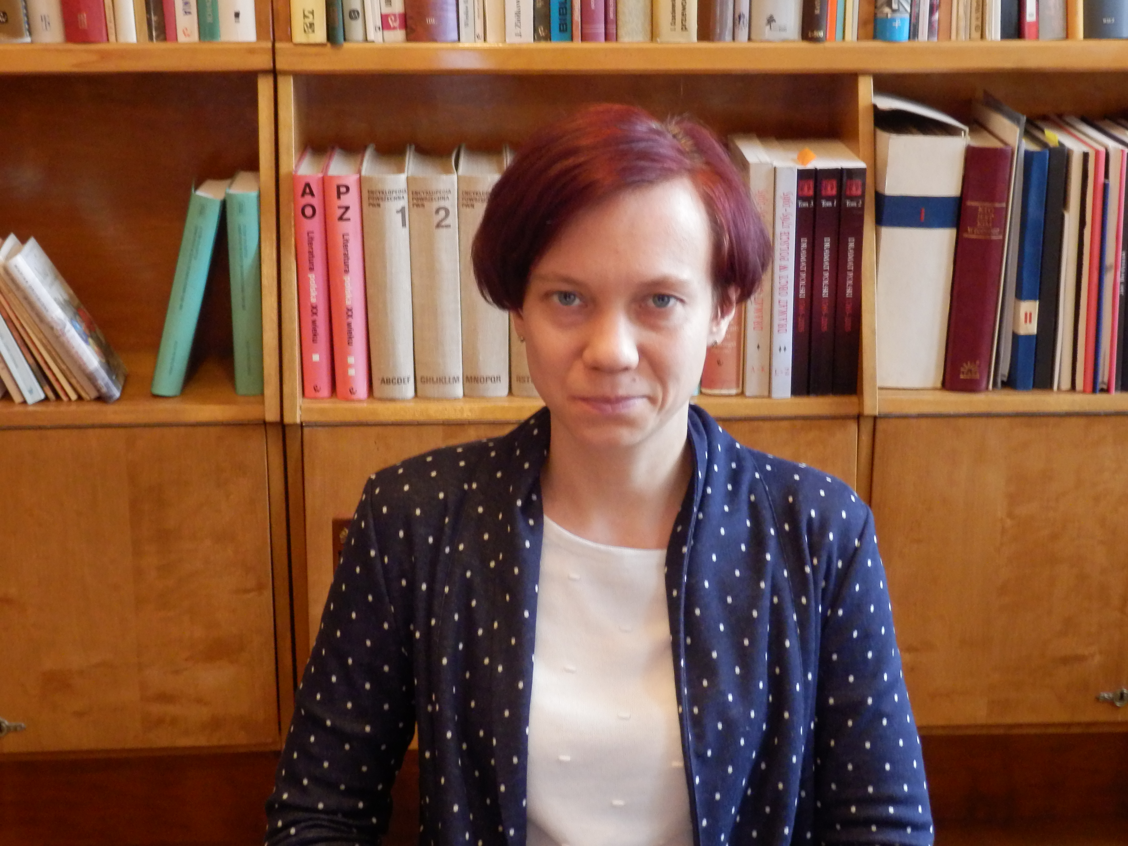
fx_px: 1760
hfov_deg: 35.5
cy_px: 423
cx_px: 564
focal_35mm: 54
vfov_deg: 27.0
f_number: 4.1
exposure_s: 1/25
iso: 800
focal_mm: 9.8
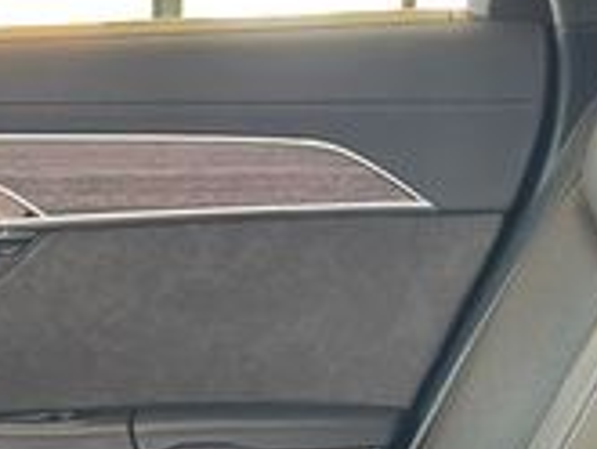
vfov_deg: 7.9
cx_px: -47
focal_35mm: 186
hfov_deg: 10.5
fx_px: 3210
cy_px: 554
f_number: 1.78
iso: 200
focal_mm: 6.86
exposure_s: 1/60
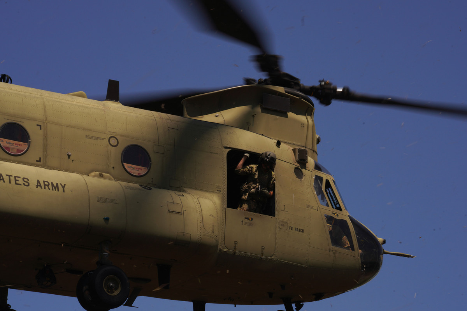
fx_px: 2594
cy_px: 156
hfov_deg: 10.3
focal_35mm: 200
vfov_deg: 6.9
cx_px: 234
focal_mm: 200
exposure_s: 1/125
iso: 125
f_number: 22
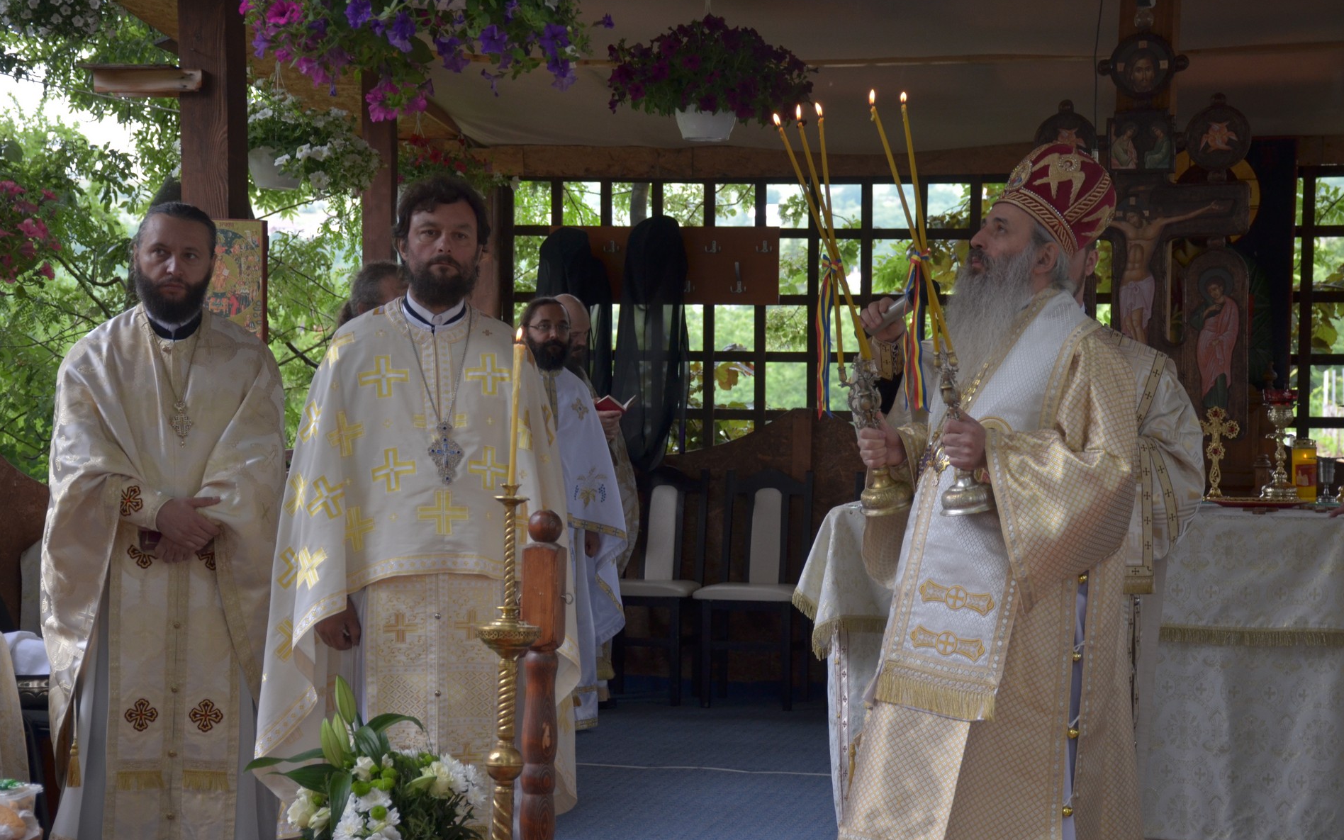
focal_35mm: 77
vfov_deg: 16.9
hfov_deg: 26.8
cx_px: 677
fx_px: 2820
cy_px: 441
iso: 400
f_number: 4.8
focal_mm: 50
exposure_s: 1/160
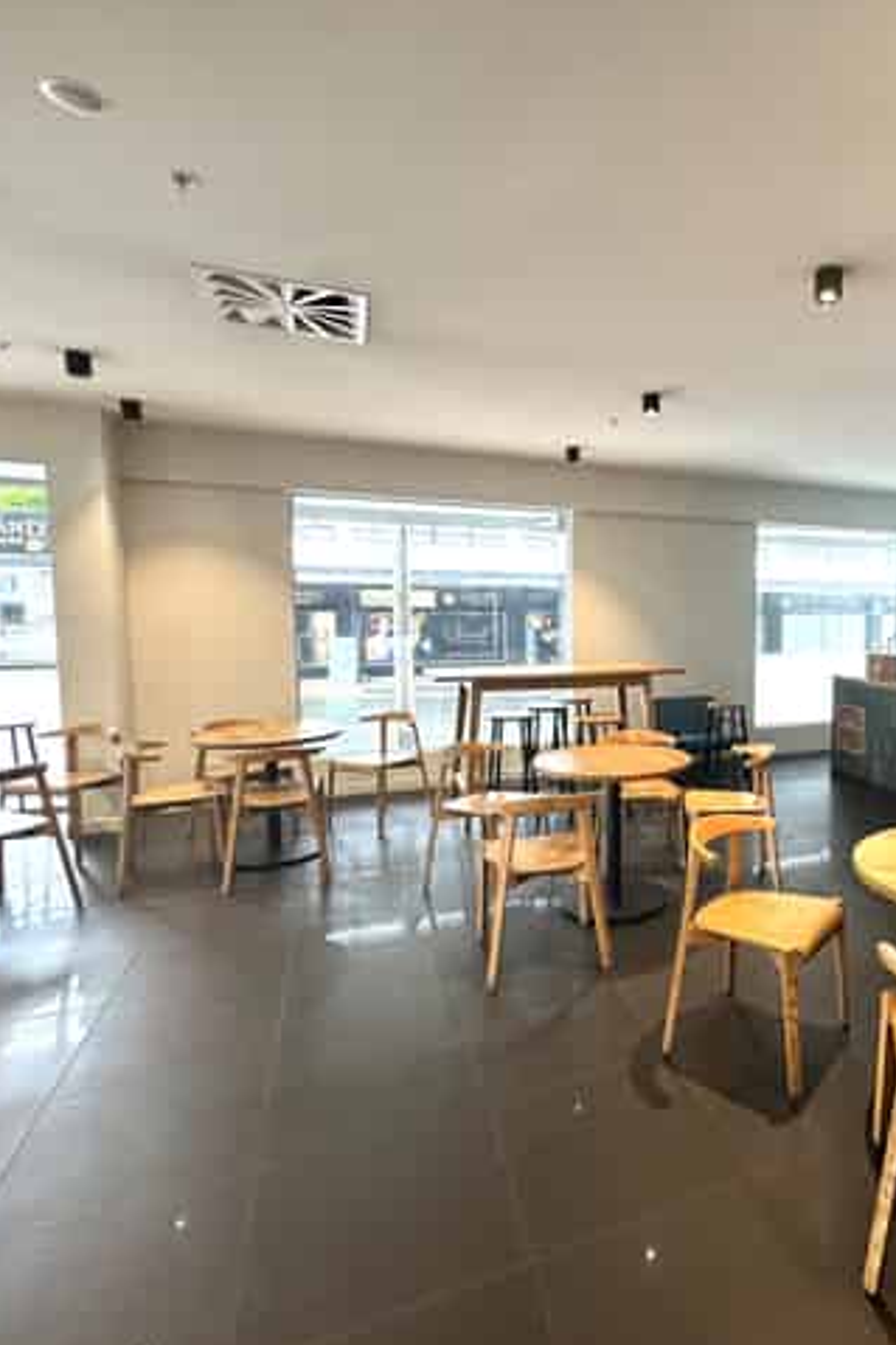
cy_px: 678
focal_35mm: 20
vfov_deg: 84.0
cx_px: 711
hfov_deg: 57.5
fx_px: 747
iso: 250
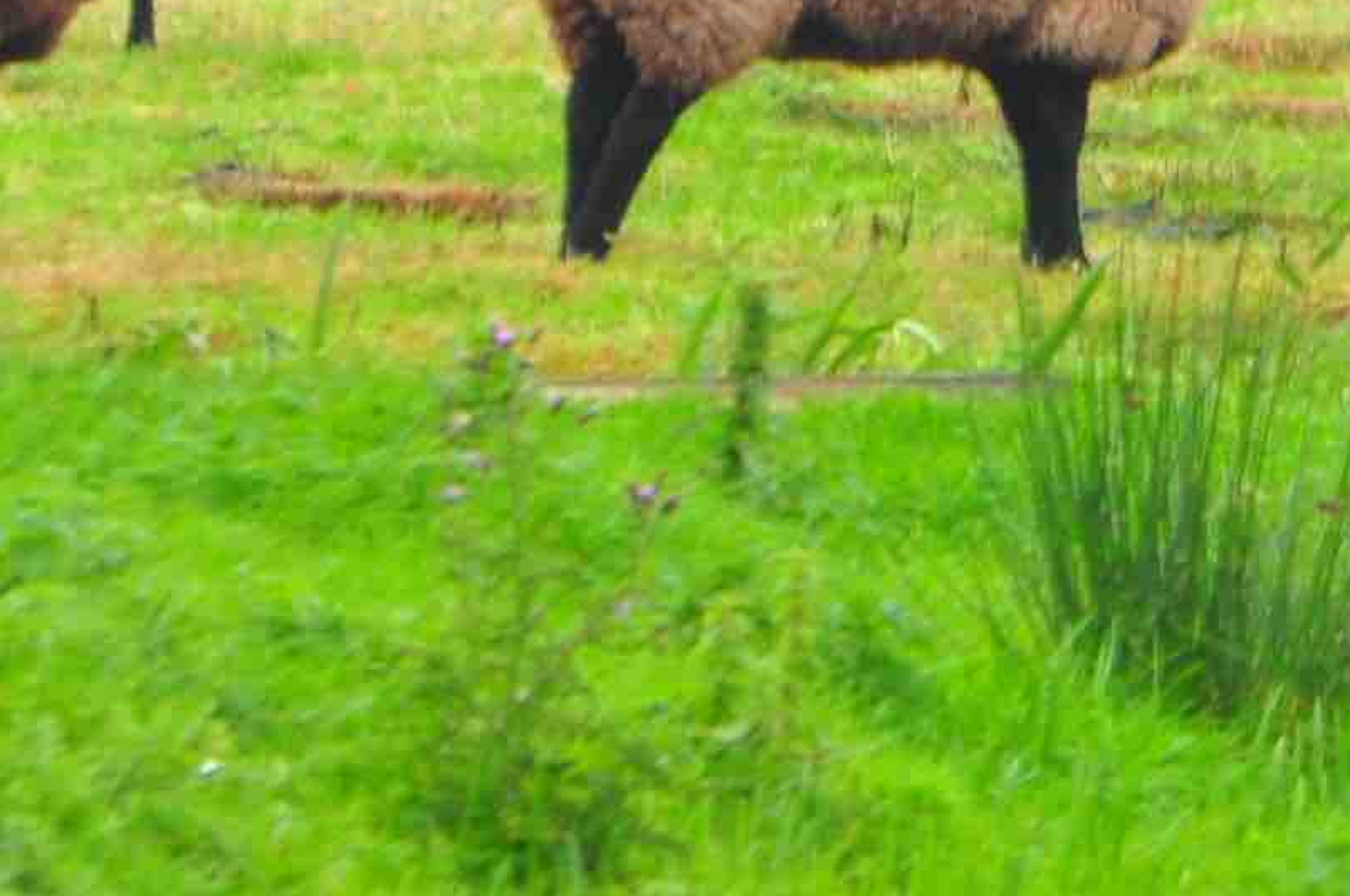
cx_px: 1824
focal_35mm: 2401
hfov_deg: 0.9
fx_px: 89927
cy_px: -15
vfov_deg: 0.6
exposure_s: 1/80
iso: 200
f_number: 10
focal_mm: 300
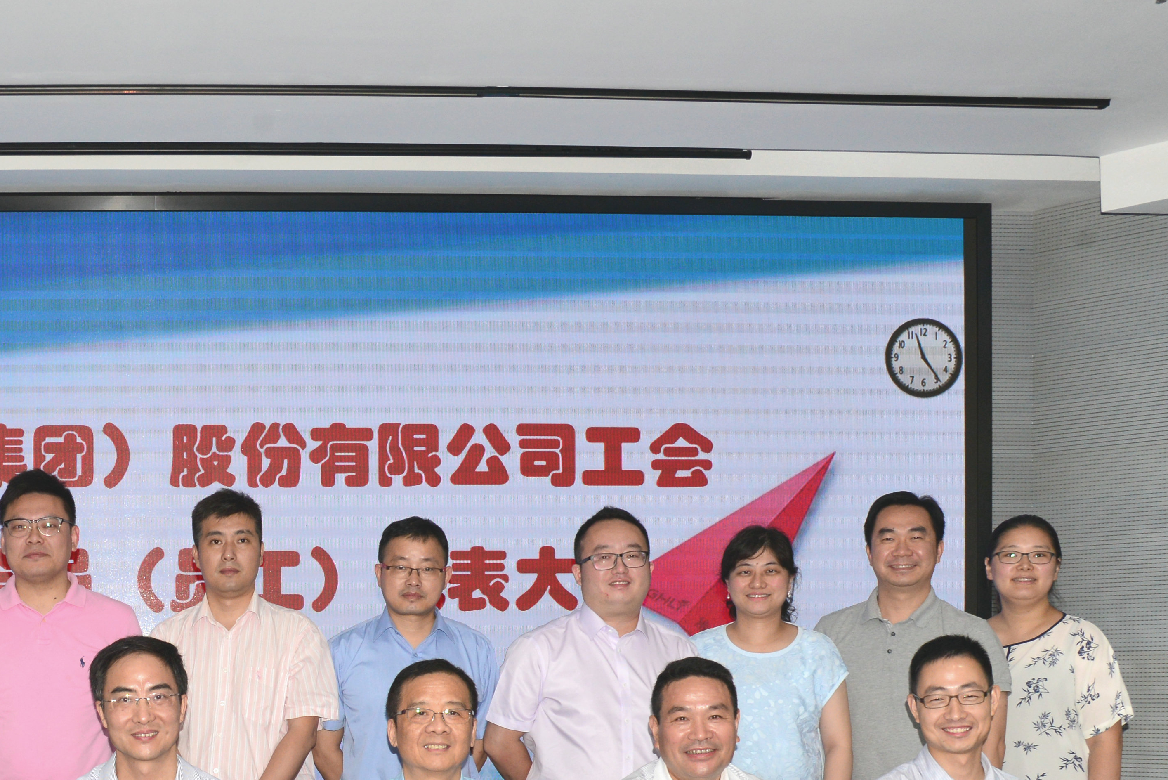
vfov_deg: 25.3
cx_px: 157
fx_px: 1655
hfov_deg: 36.8
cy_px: 769
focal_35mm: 51
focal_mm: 24
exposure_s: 1/125
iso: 800
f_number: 8
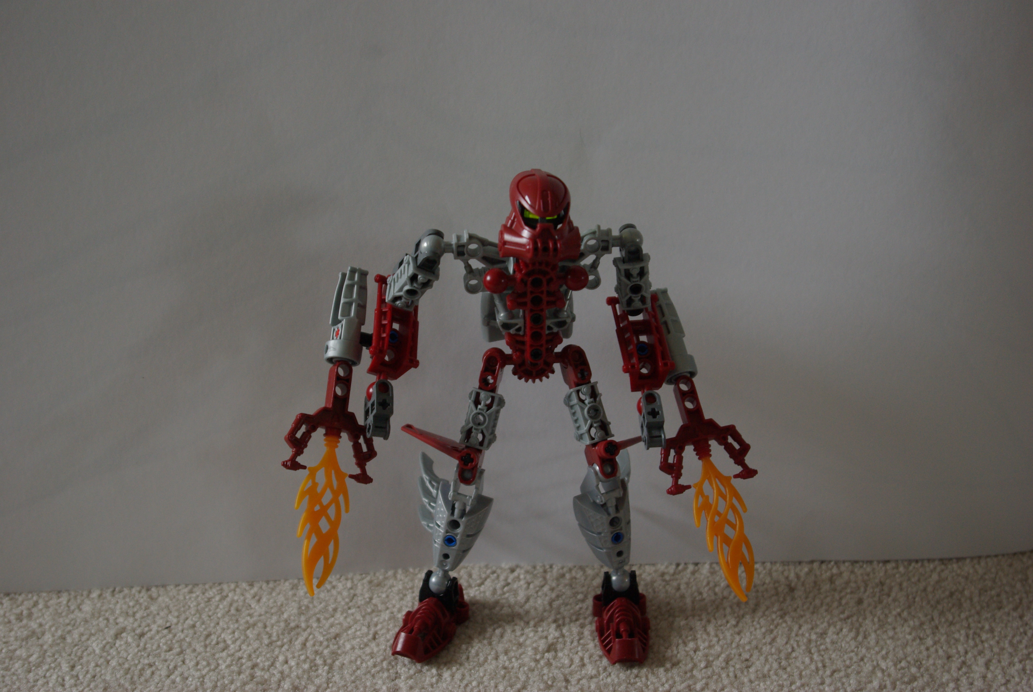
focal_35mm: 60
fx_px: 1724
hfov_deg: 33.4
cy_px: 346
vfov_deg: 22.7
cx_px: 516
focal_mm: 40
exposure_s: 1/45
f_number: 4.5
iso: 400
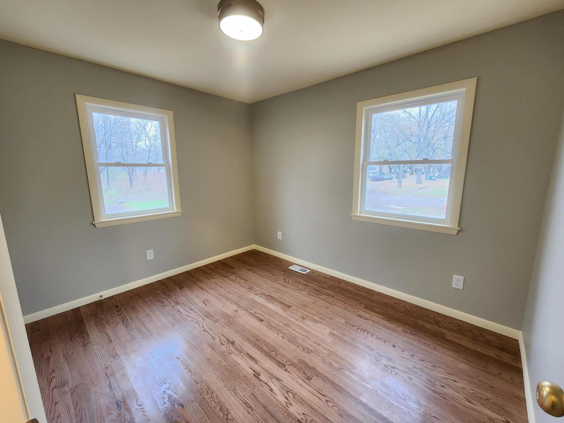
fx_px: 212
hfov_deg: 106.2
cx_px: 282
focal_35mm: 13
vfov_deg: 89.9
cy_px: 212
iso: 400
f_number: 2.2
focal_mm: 2.2
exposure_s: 1/30
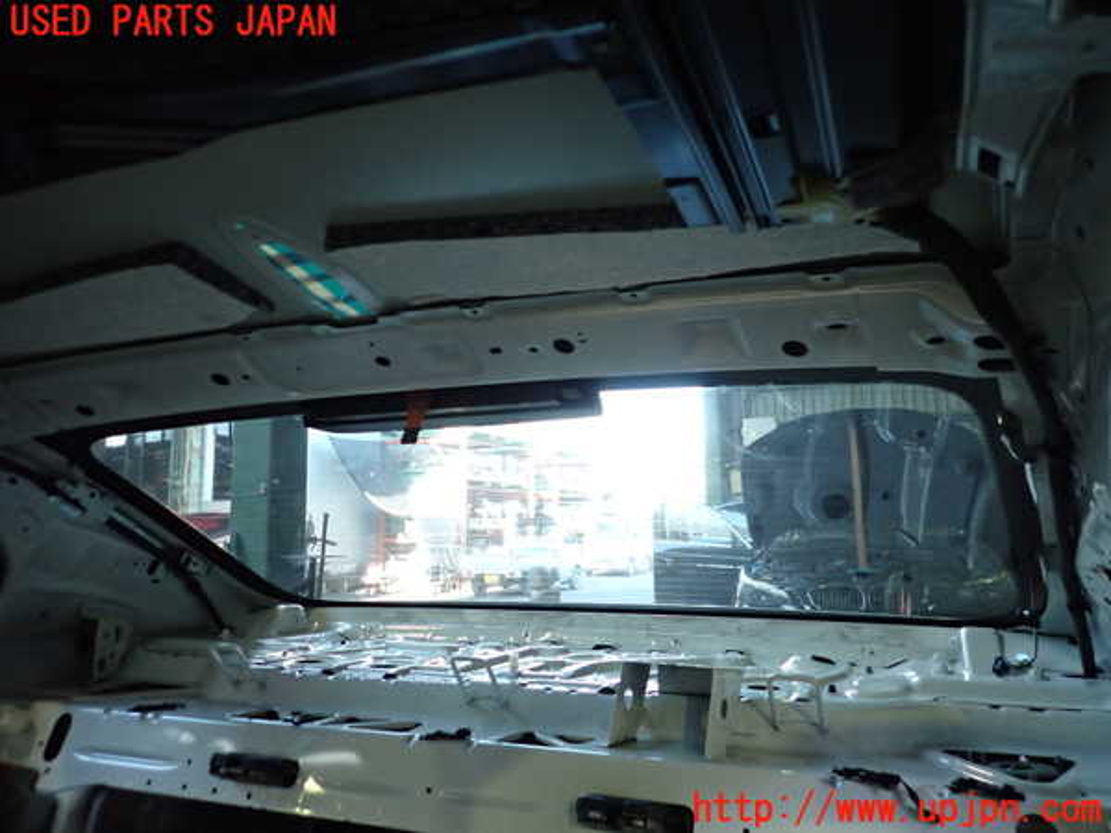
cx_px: 556
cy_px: 416
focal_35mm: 25
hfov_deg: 69.4
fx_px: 802
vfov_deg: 54.9
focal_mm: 4.5
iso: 400
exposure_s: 1/30
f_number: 2
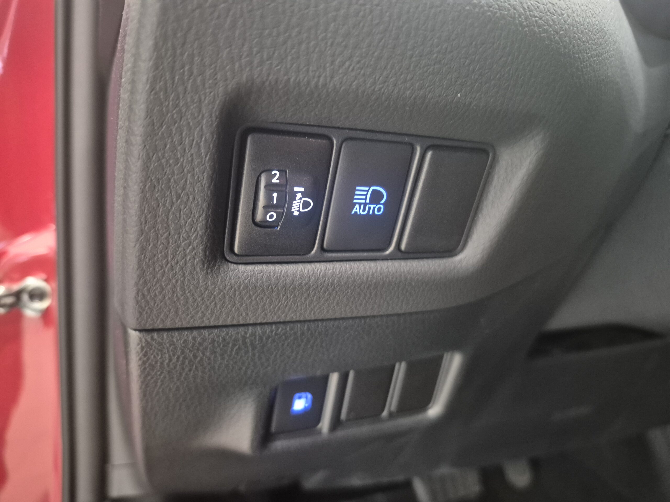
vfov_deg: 58.9
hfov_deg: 73.9
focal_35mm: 23
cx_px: 335
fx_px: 445
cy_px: 251
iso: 1600
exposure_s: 1/33
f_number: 1.8
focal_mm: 5.4
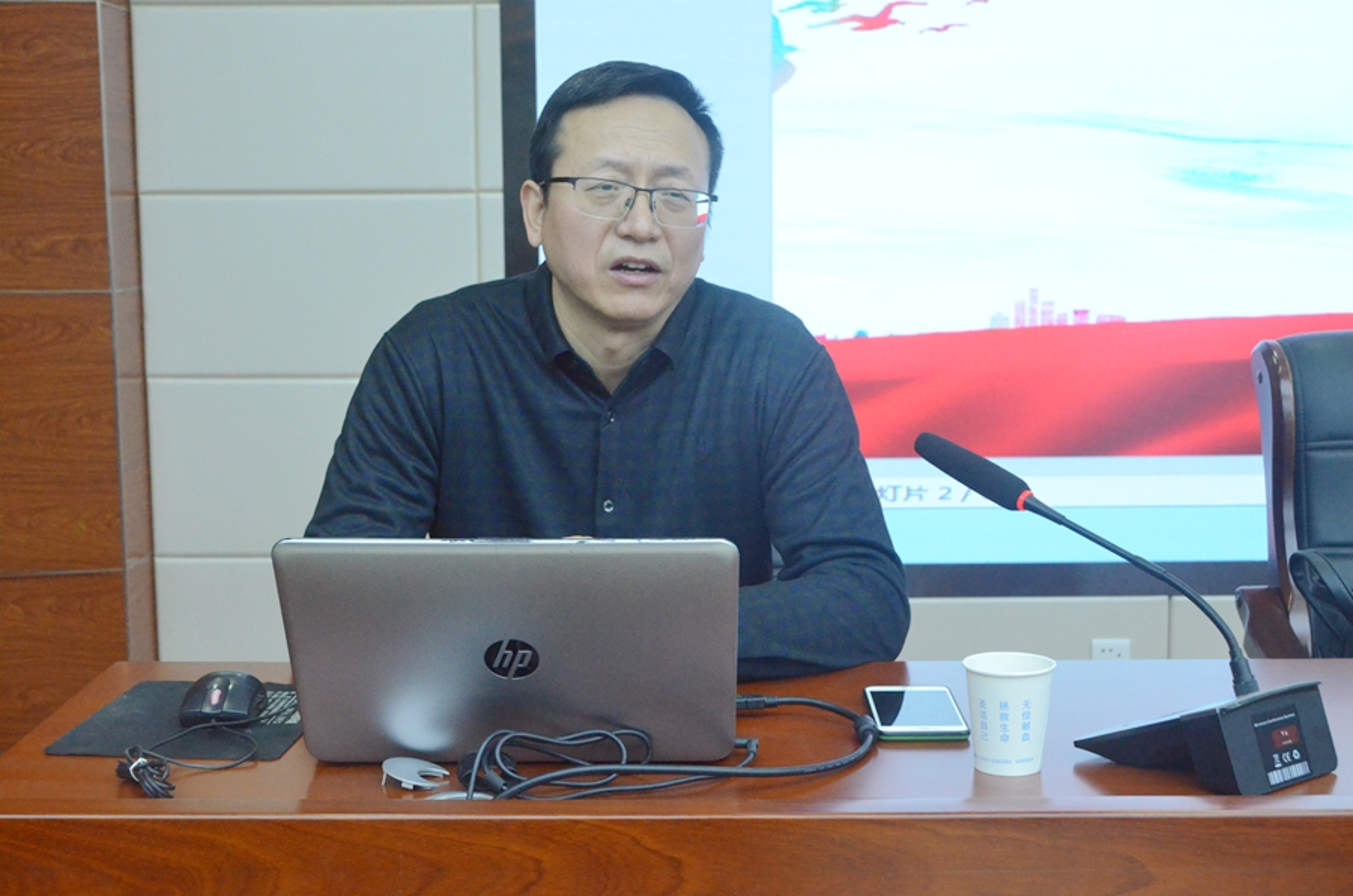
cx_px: 676
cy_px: 448
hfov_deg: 37.9
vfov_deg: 25.6
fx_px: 1969
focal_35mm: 52
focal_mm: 35
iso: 4000
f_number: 7.1
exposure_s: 1/200
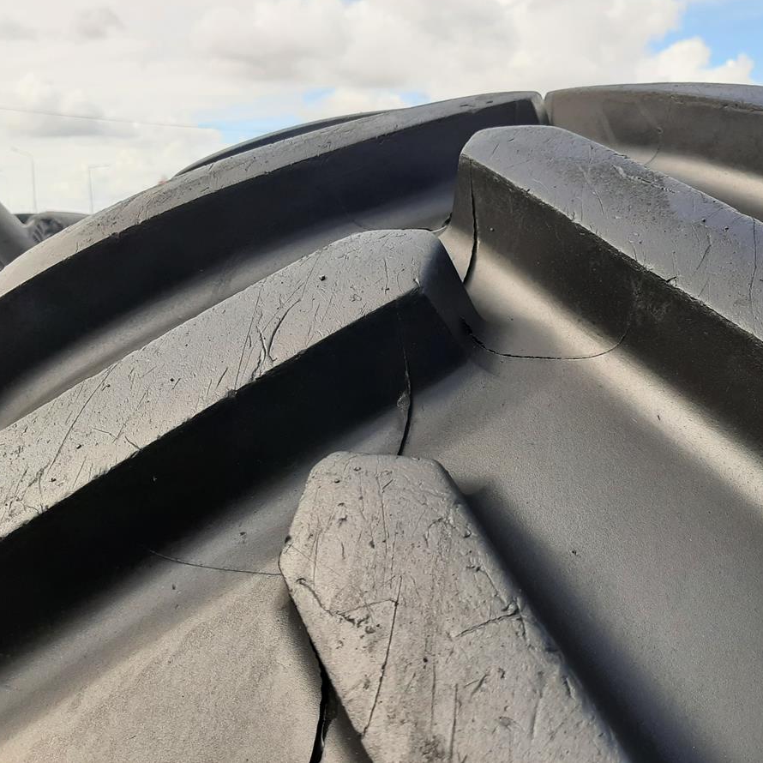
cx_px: 438
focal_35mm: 31
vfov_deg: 52.5
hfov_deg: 52.3
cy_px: 378
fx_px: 773
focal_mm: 3.93
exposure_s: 1/890
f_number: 1.7
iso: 40
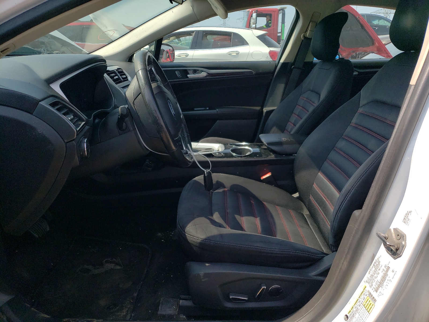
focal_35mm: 26
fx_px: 322
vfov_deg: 53.1
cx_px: 214
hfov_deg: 67.3
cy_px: 161
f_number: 1.5
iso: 50
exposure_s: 1/2500
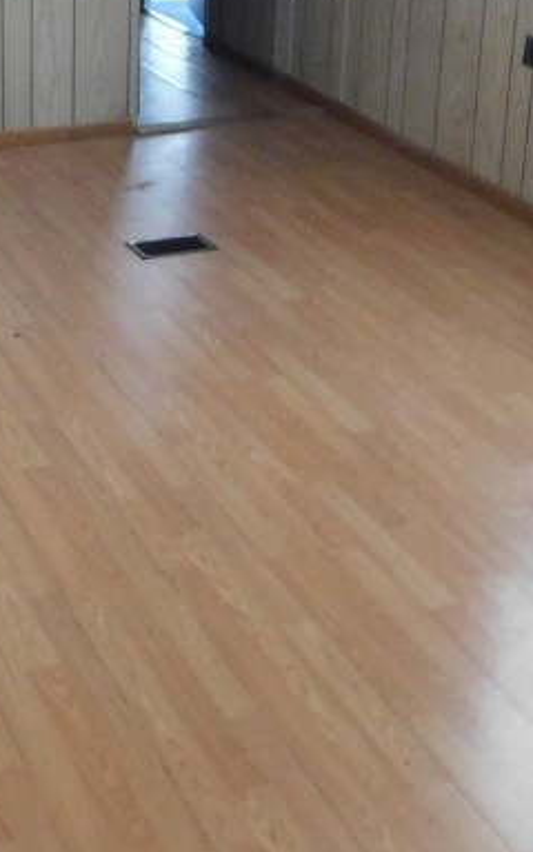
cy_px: 144
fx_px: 1511
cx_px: 2
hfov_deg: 19.4
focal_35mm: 65
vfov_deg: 30.6
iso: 400
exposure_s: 1/10
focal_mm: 4
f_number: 3
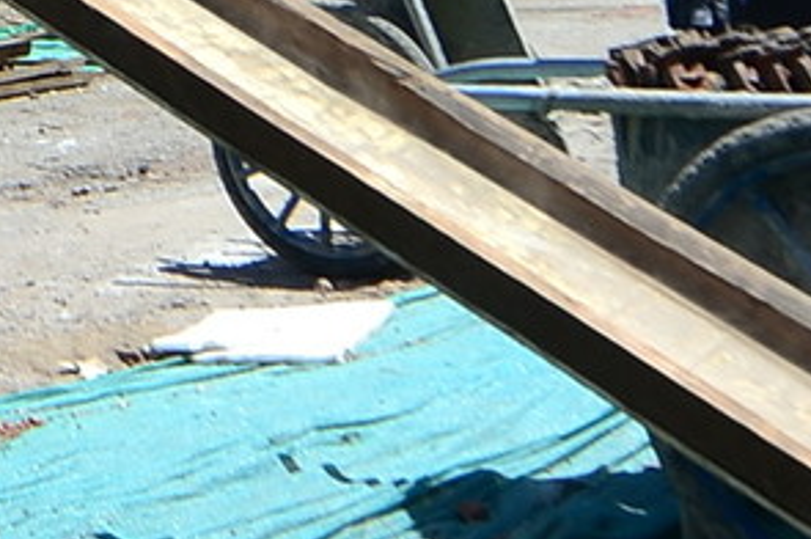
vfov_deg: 12.2
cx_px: -247
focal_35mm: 97
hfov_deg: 19.4
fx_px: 2183
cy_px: -584
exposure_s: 1/250
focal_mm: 14
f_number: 5.6
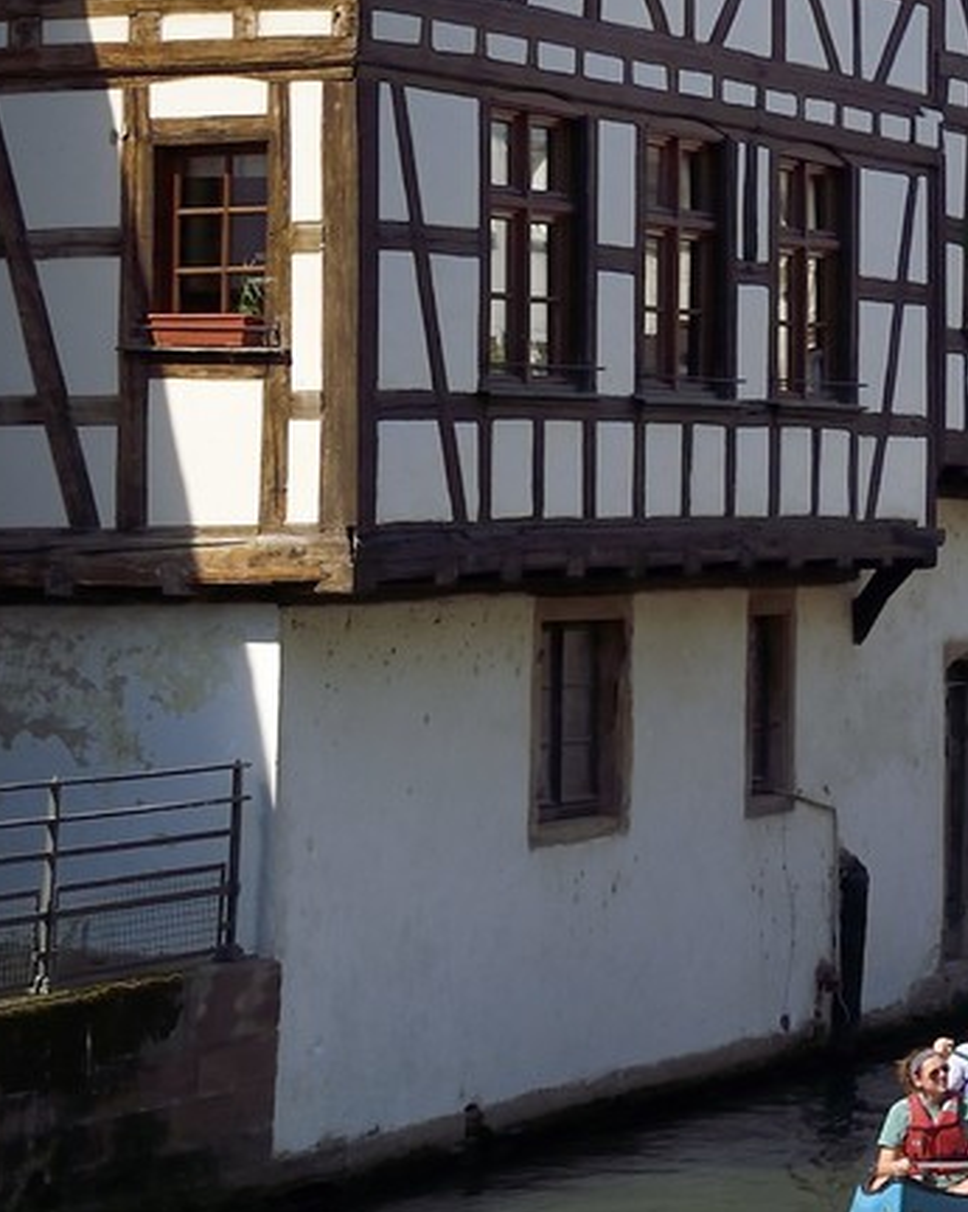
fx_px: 5234
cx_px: 2160
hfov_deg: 9.6
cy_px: 163
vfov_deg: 13.1
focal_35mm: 146
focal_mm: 42
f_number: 13
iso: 200
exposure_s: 1/250
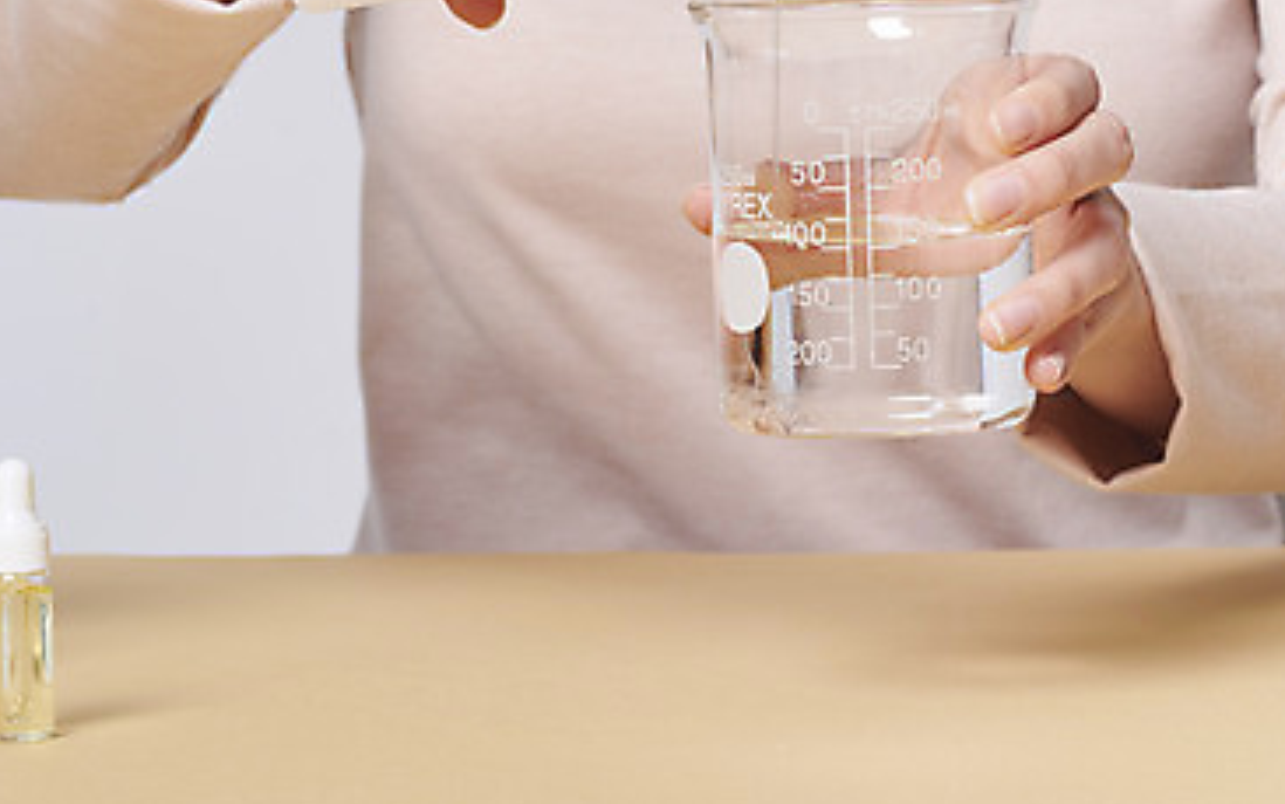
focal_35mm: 142
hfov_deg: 14.7
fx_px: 4974
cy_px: 126
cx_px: 788
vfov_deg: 9.2
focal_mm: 85
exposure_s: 1/125
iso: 40
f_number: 11
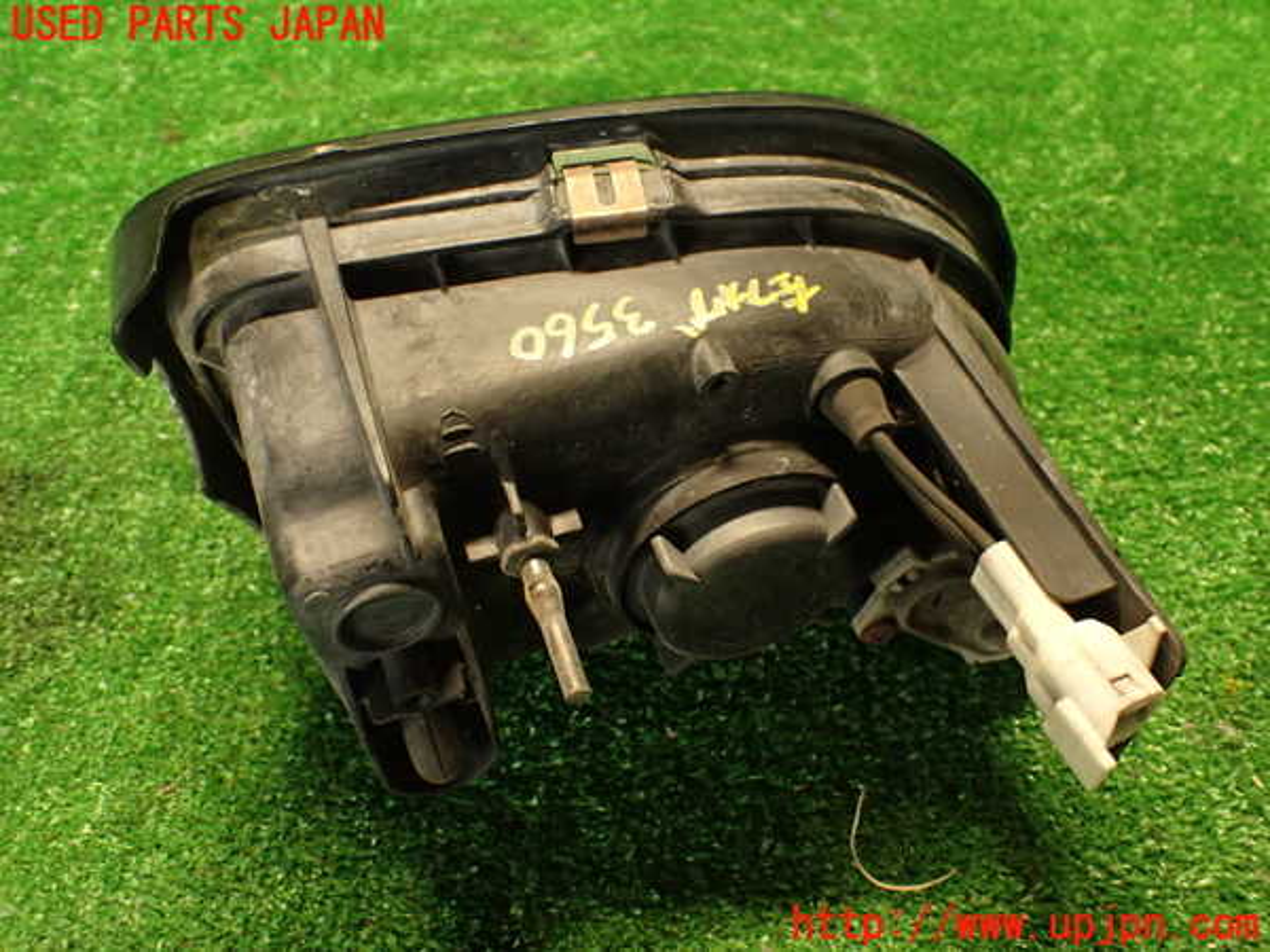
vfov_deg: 44.2
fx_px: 1174
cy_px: 476
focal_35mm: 32
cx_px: 635
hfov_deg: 56.8
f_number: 2.4
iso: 640
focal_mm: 5.79
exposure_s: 1/30
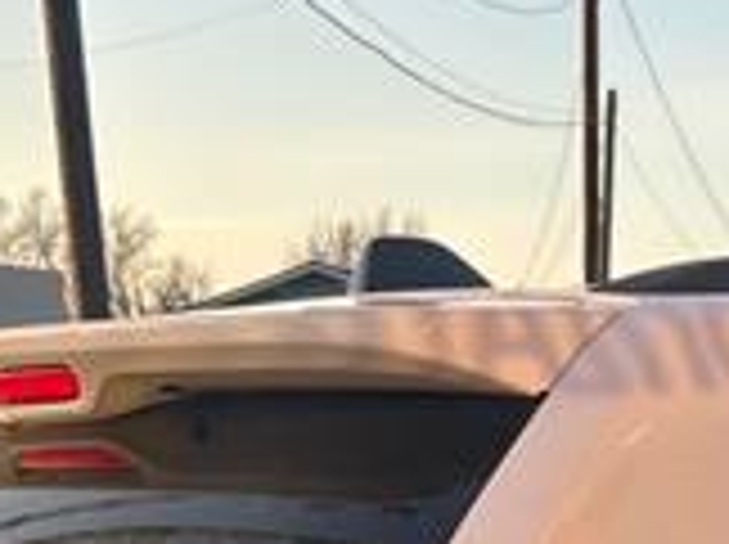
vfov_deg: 12.9
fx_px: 2166
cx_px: 742
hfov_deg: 18.6
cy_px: 989
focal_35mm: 103
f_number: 1.5
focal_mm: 5.7
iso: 50
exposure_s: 1/604
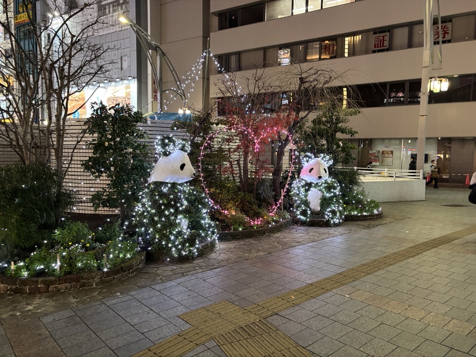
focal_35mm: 26
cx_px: 238
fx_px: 358
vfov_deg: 53.1
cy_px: 178
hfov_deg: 67.3
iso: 500
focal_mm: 5.96
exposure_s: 1/33
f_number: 1.6
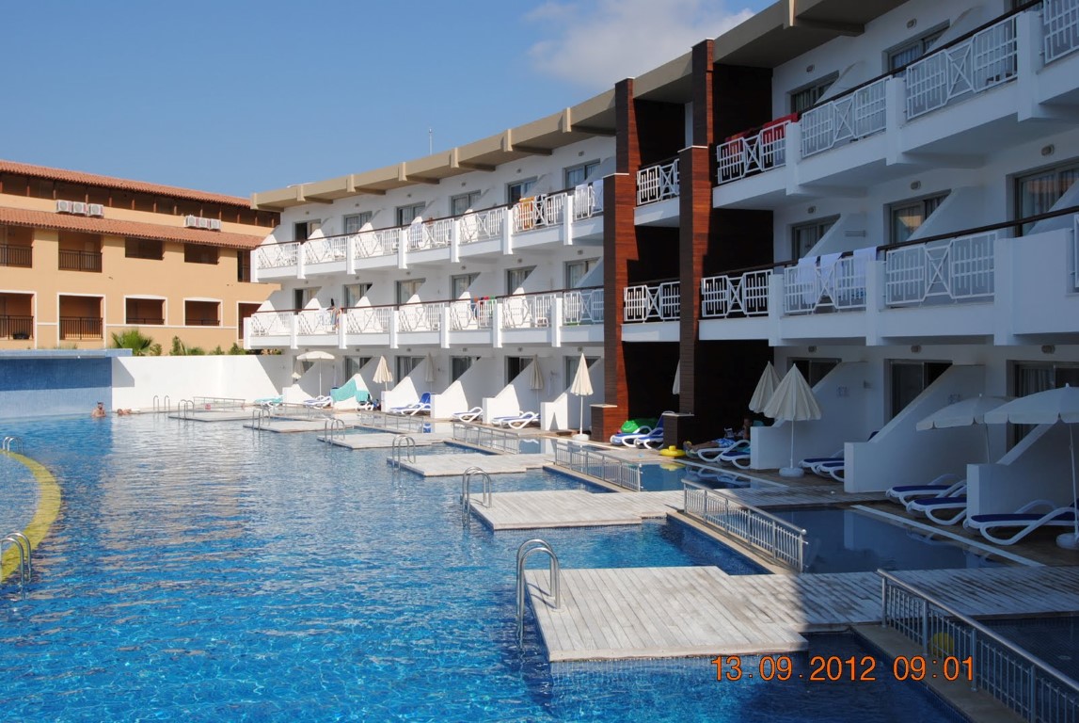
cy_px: 362
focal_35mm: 36
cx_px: 540
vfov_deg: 37.0
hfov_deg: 53.1
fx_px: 1080
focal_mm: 24
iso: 100
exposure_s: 1/250
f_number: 8
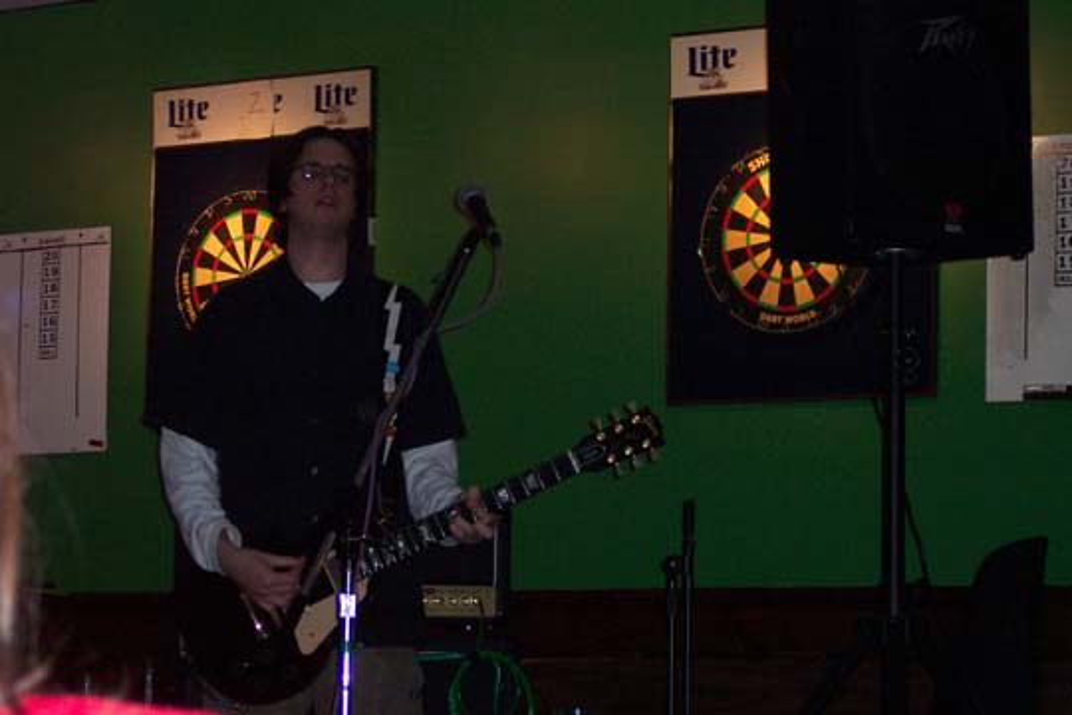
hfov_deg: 17.9
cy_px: 358
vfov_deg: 12.0
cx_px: 536
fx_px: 3394
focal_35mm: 114
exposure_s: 1/90
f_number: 4.8
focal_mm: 24
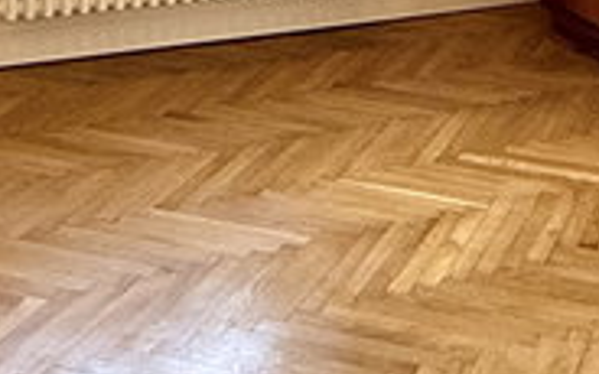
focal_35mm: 86
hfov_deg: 23.5
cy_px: -224
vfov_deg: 14.0
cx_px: 532
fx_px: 1404
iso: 125
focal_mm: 2.22
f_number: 2.2
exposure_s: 1/100
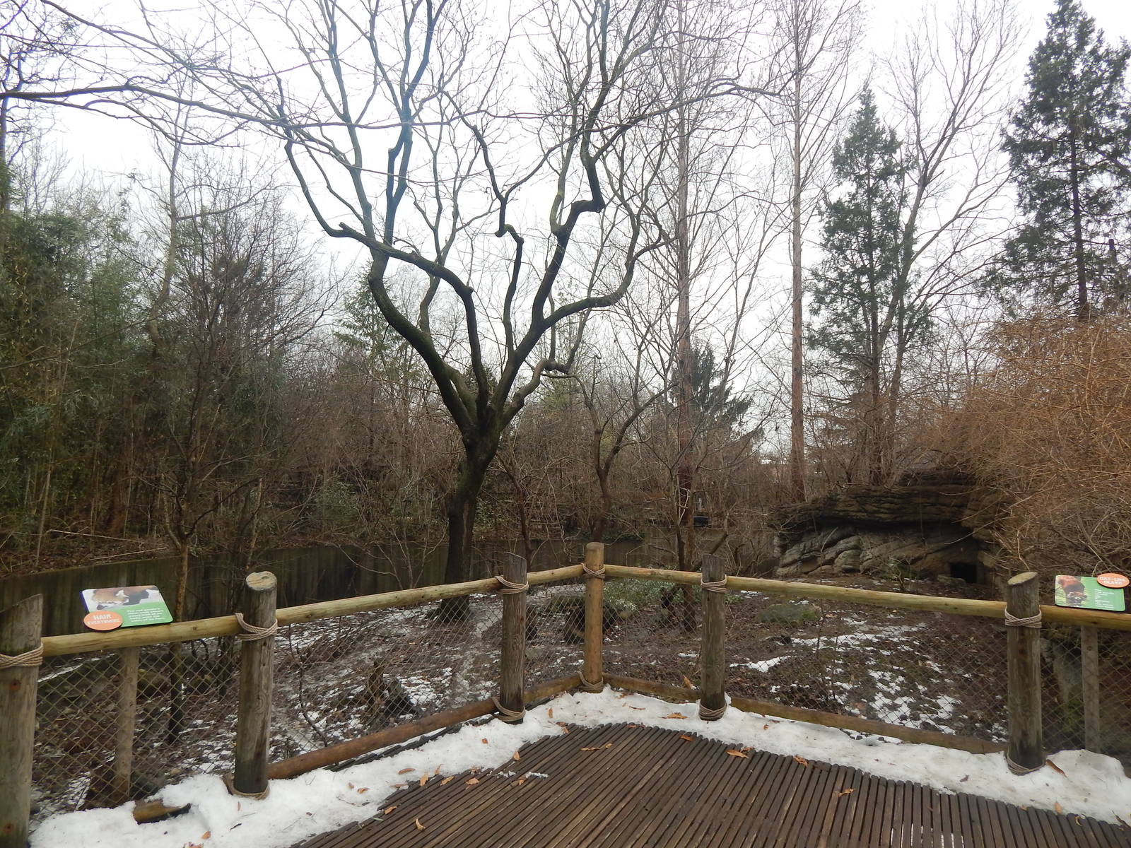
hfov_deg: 73.9
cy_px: 424
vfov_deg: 58.9
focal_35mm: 23
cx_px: 566
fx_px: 751
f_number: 3
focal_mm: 4
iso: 125
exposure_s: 1/250
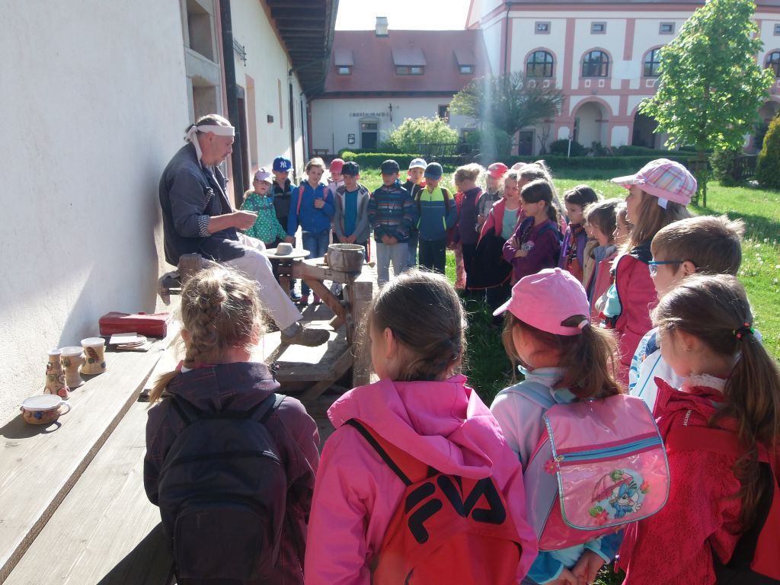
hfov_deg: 67.3
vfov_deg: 53.1
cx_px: 390
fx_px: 586
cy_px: 292
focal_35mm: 26
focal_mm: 4.66
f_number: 3.2
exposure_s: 1/500
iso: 100
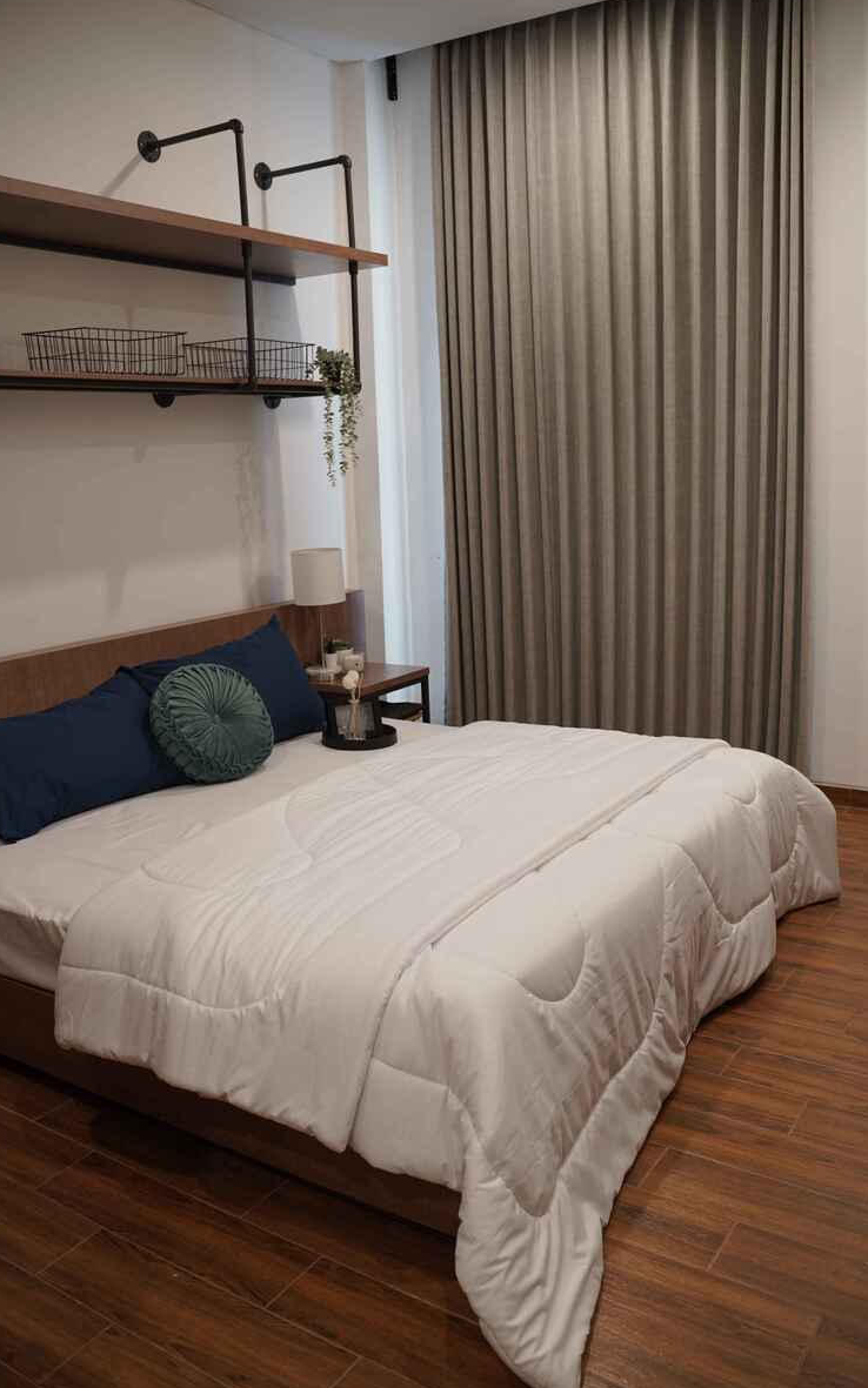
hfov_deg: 43.1
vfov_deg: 64.6
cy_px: 689
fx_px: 1098
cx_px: 459
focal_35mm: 29
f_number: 4
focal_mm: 28
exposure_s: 1/40
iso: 640
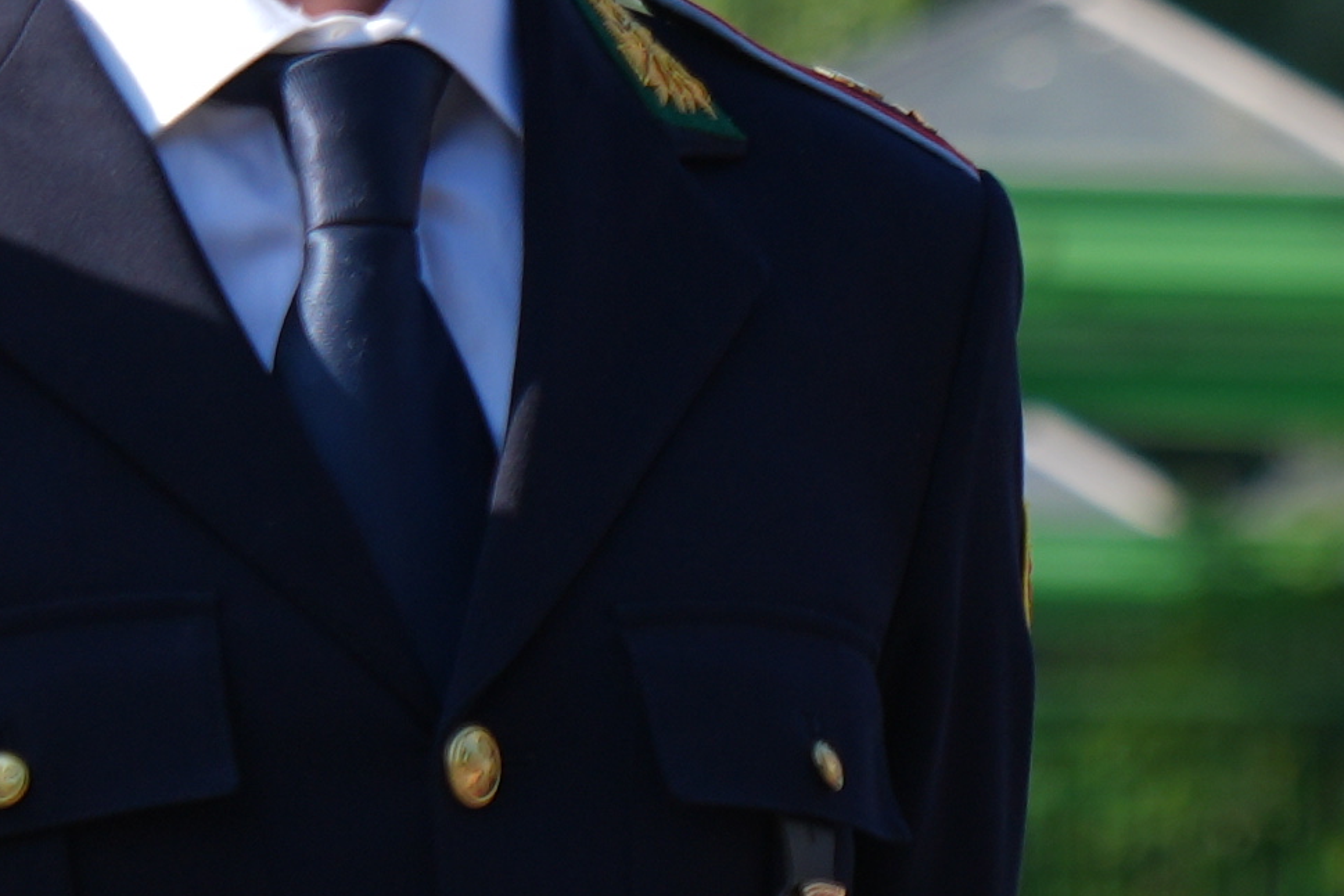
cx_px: 2807
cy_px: 949
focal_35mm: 433
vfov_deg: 3.2
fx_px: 16167
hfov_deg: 4.7
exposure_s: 1/1600
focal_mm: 70
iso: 160
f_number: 2.8
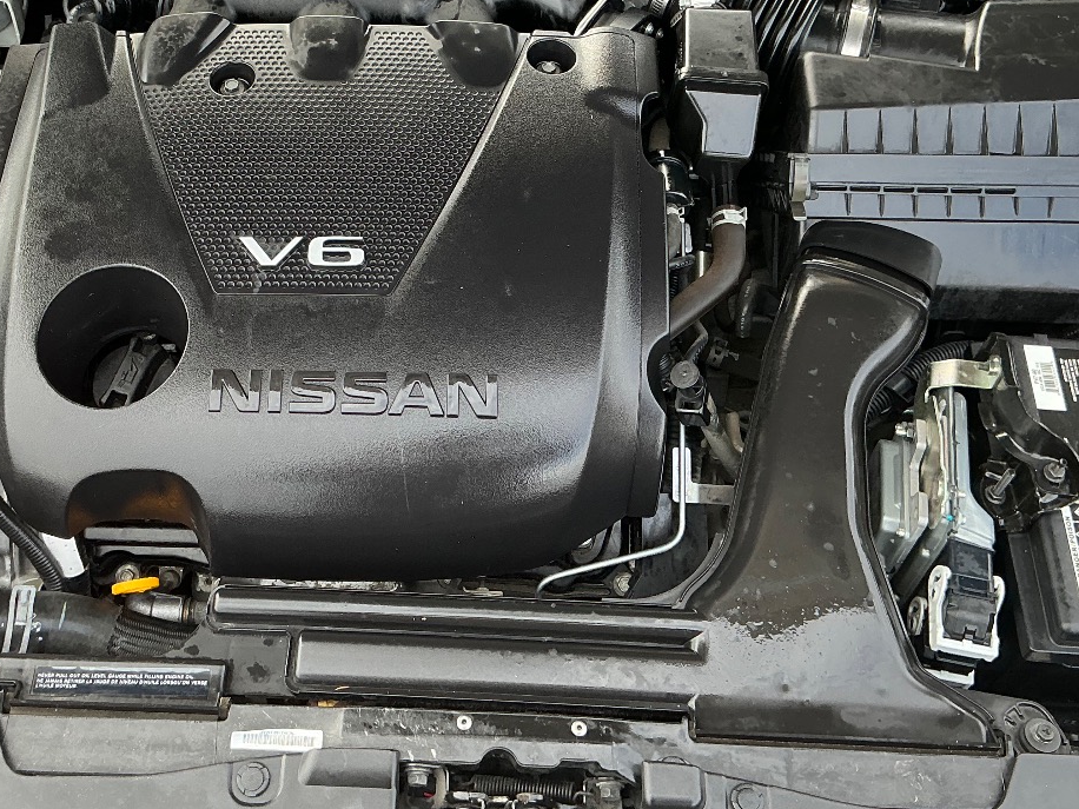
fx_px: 1372
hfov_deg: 42.8
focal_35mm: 44
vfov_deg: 32.6
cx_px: 439
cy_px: 259
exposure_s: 1/122
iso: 50
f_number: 1.8
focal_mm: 3
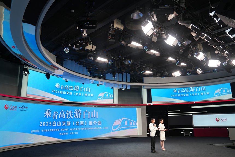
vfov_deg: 46.4
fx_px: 183
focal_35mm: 28
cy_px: 78
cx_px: 118
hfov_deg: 65.5
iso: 1000
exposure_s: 1/160
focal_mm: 28
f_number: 4
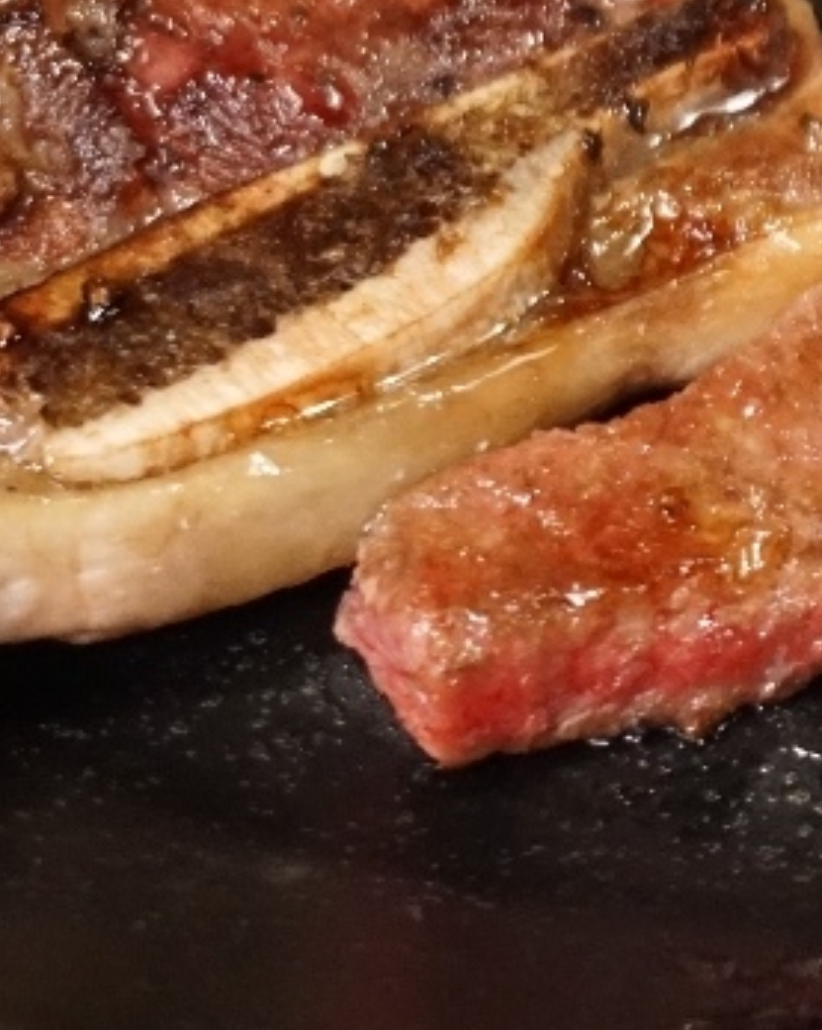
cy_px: 358
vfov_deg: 10.5
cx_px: 1436
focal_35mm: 183
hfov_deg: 8.2
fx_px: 5572
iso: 3200
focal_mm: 44
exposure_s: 1/50
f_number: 5.6
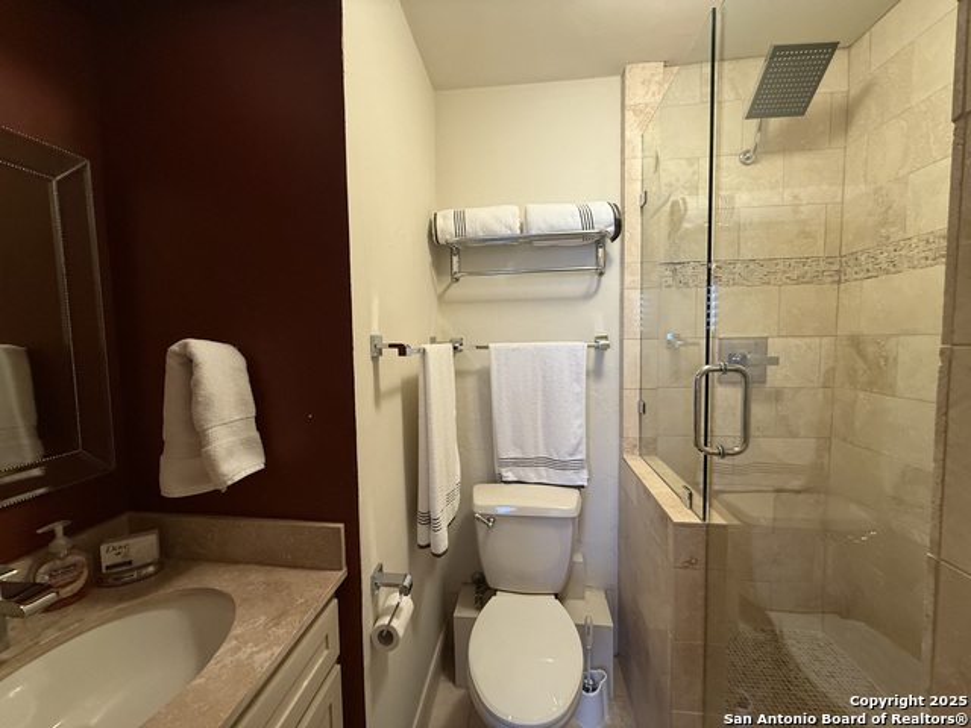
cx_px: 486
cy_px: 364
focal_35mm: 14
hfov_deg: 102.1
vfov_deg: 85.7
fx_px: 393
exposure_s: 1/60
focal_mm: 2.22
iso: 250
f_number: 2.2
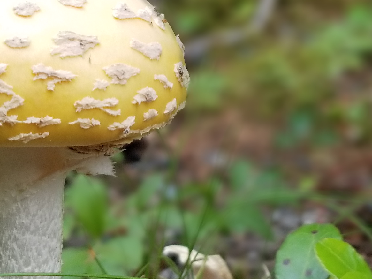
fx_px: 967
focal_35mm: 90
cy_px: 103
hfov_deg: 21.4
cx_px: 319
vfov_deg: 16.4
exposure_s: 1/120
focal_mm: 4.25
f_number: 1.7
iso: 64
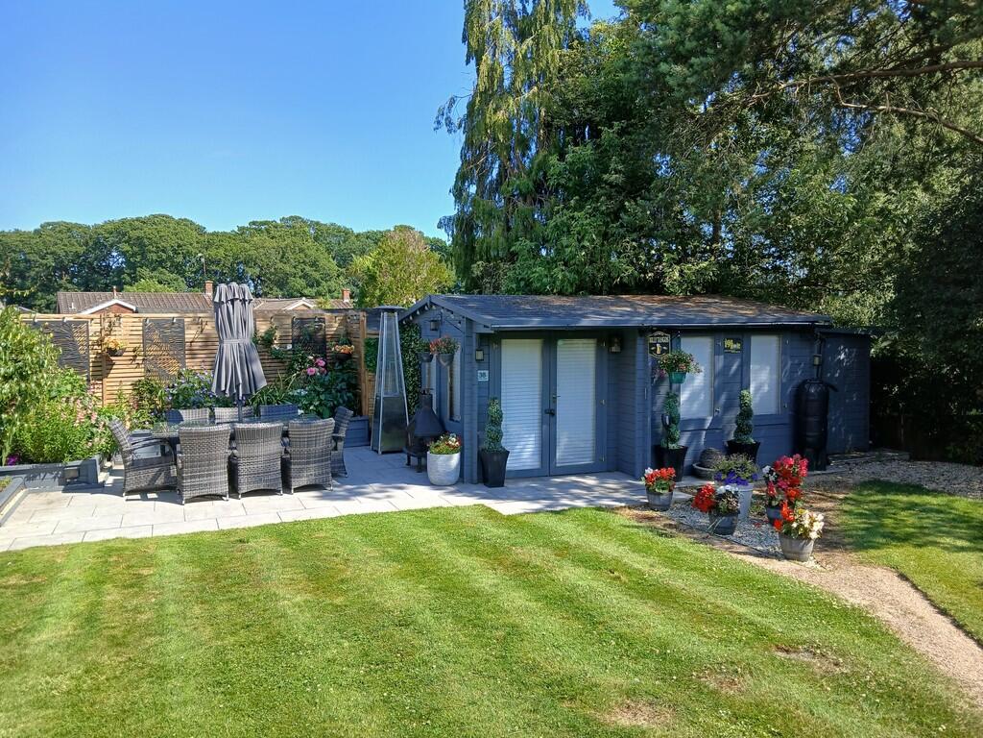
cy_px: 369
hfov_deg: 67.3
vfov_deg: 53.1
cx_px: 492
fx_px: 738
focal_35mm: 26
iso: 20
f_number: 1.8
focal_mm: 3.98
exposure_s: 1/323
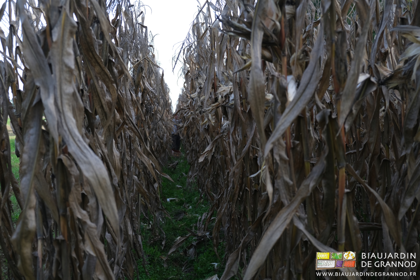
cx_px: 210
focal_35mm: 42
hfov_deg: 46.4
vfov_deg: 31.9
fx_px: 490
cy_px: 140
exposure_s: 1/250
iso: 100
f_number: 3.2
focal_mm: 27.7
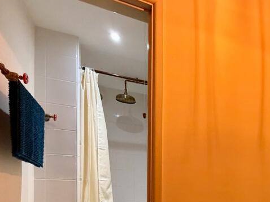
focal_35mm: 30
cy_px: 199
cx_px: 235
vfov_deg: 41.2
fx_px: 234
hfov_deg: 53.7
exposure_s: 1/50
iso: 500
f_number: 2.2
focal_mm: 2.22
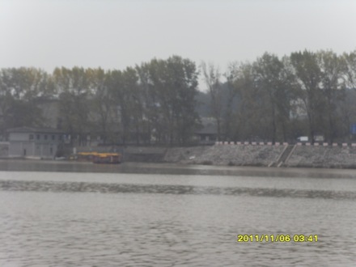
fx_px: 1203
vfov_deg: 12.7
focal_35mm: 117
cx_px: 178
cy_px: 134
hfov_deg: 16.8
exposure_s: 1/125
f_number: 4.5
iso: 100
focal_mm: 19.8
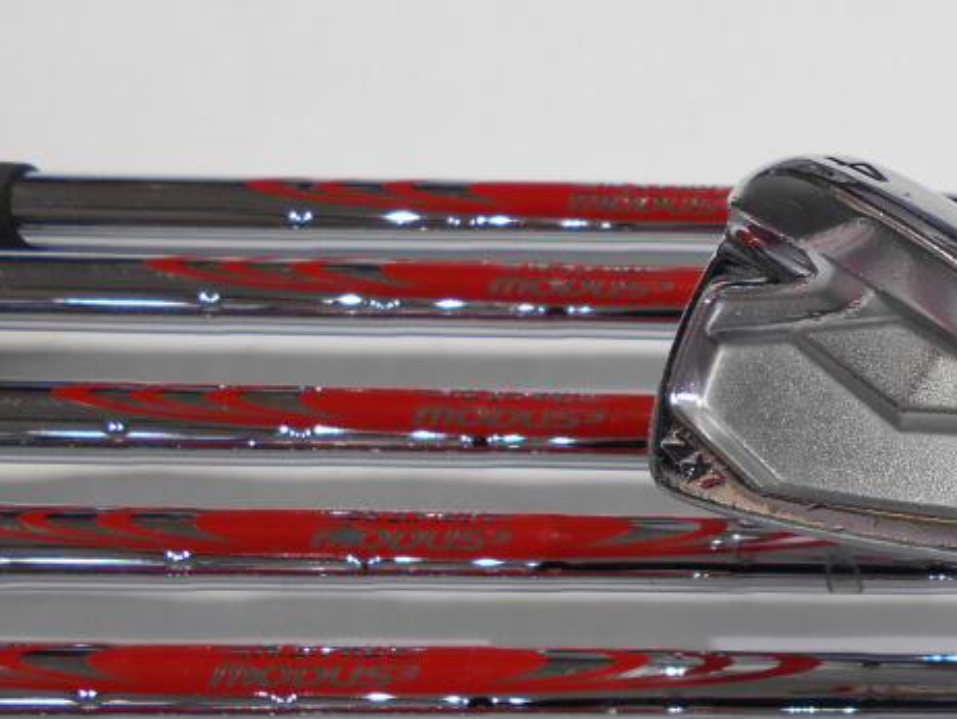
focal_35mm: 54
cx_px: 959
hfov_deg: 32.6
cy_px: 597
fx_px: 1494
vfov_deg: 26.4
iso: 100
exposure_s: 1/30
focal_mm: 4.6
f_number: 3.2
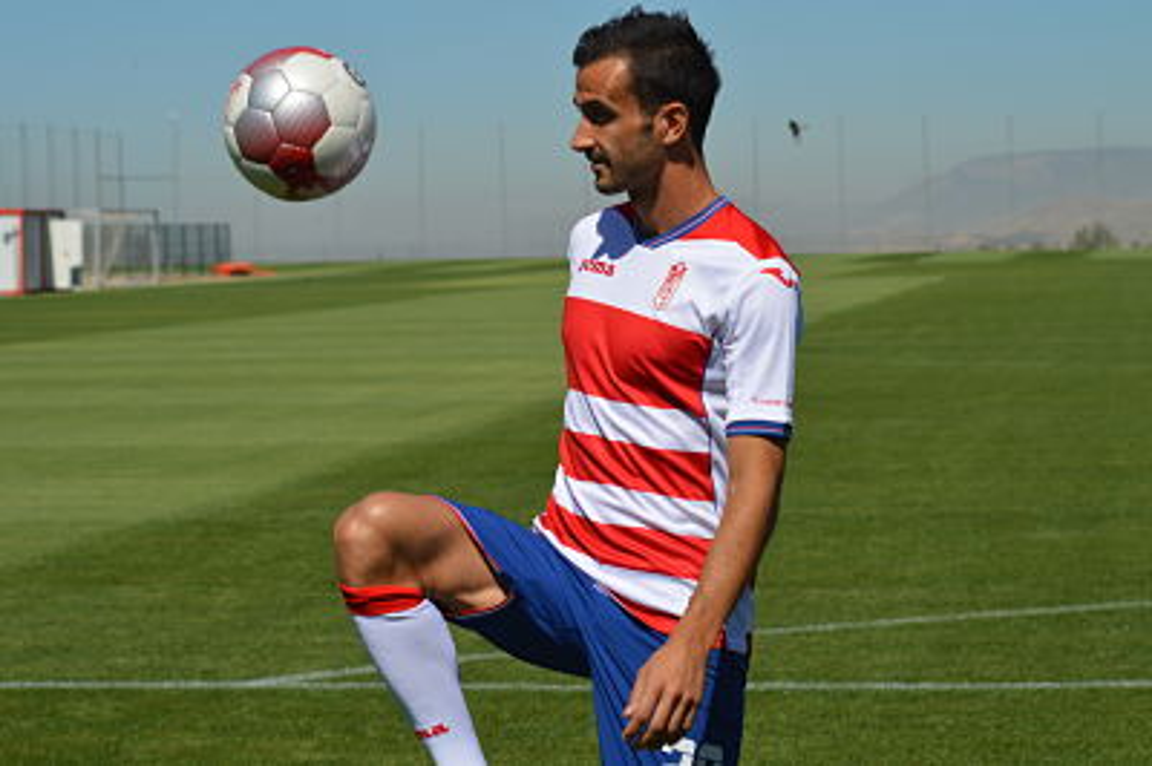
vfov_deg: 13.0
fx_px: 3357
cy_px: 383
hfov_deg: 19.5
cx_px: 576
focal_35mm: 105
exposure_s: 1/640
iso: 100
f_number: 6.3
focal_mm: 70
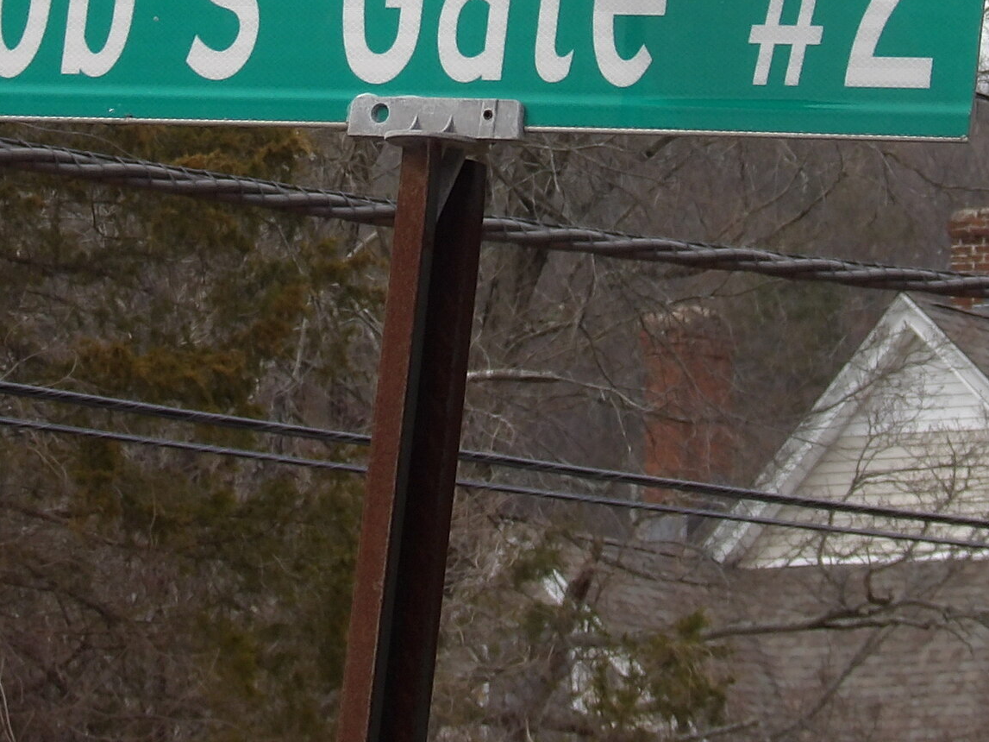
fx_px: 10941
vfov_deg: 3.9
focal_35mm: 383
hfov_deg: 5.2
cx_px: 441
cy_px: -141
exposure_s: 1/498
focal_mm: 25.6
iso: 100
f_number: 4.3
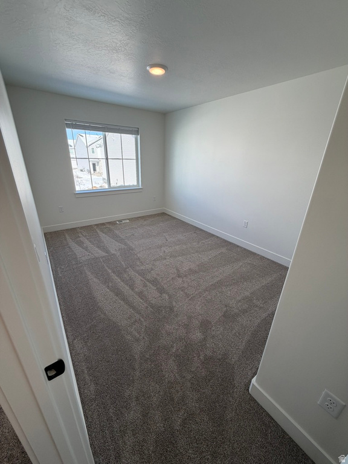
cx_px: 174
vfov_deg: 102.1
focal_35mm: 14
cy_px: 232
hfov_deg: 85.7
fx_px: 188
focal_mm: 2.22
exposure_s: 1/162
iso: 64
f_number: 2.2
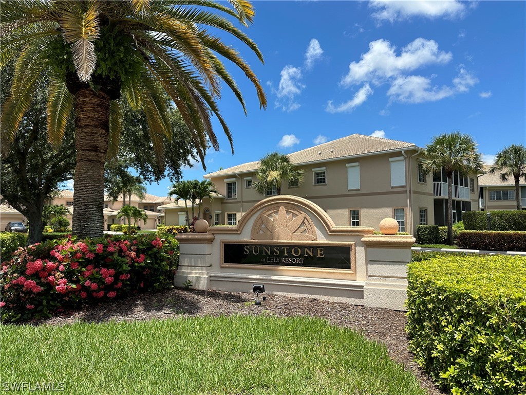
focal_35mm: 24
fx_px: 365
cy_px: 198
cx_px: 263
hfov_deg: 71.6
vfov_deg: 56.8
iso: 80
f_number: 1.78
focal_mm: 6.86
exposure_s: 1/4016
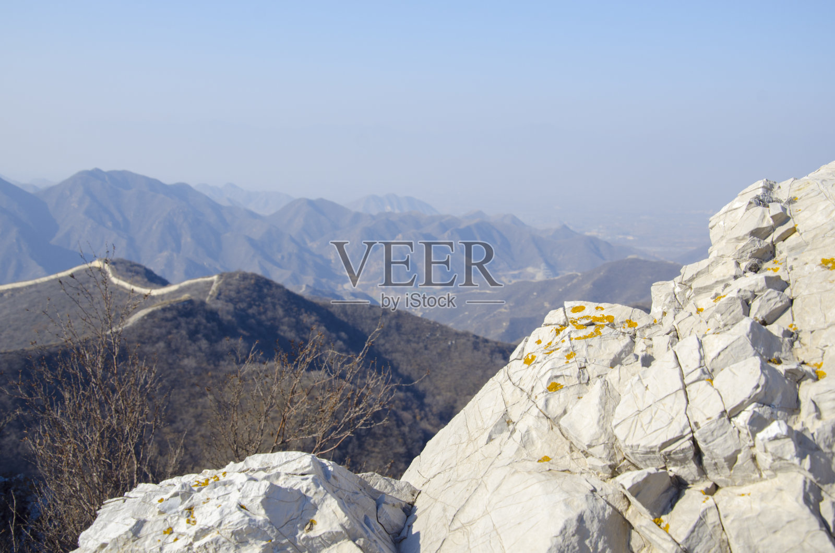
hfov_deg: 43.7
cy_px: 276
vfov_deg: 29.7
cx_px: 418
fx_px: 1042
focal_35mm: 45
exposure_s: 1/250
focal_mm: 30
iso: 100
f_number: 8
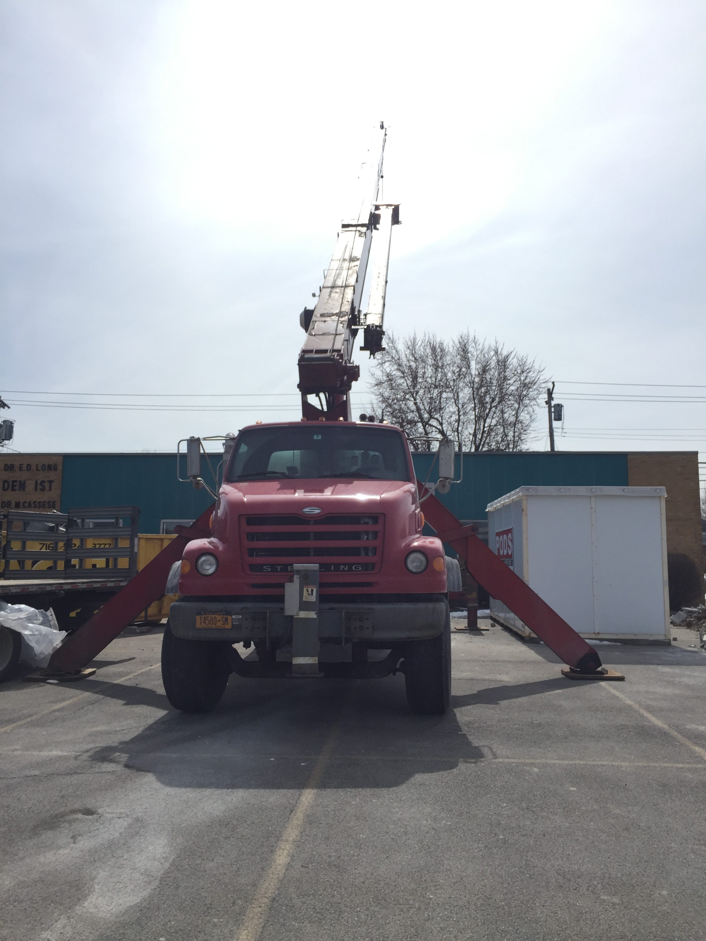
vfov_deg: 61.7
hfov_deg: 48.2
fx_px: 789
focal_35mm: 29
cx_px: 353
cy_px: 470
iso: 32
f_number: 2.2
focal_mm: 4.15
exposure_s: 1/3049
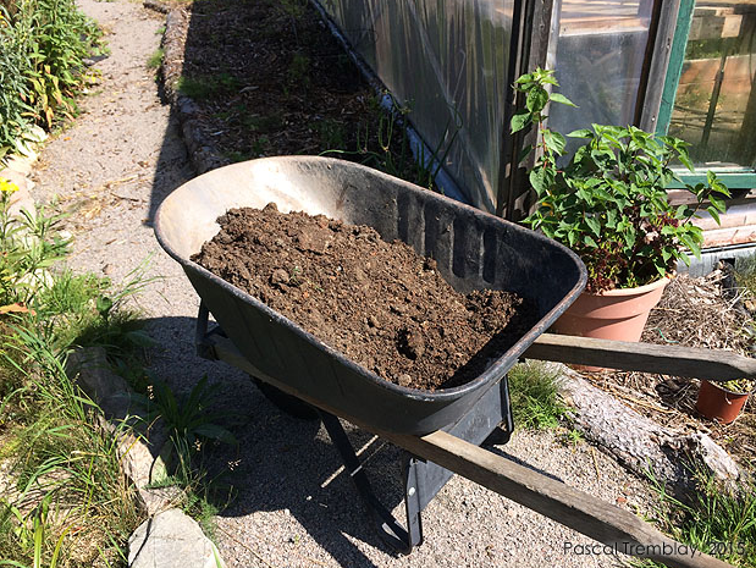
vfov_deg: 45.5
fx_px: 677
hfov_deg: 58.3
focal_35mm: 31
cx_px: 386
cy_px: 279
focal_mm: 4.12
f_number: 2.2
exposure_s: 1/1172
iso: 32
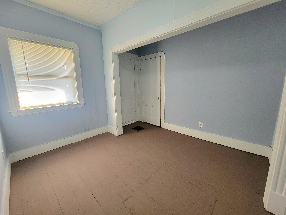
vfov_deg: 89.9
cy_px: 108
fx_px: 107
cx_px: 143
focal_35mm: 13
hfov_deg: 106.2
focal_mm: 2.2
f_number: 2.2
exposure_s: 1/60.2
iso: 250
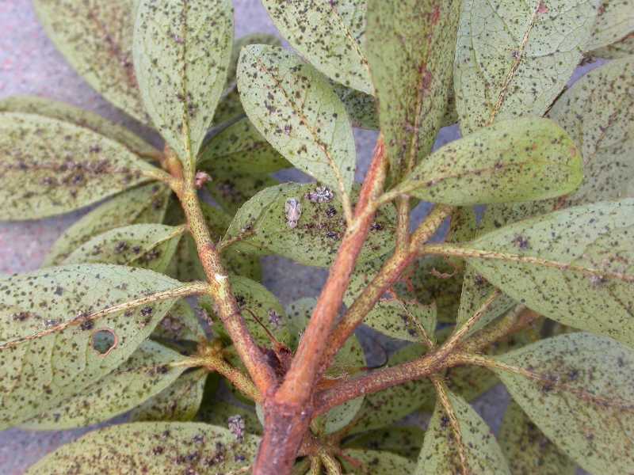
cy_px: 238
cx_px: 317
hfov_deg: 25.0
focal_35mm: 78
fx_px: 1429
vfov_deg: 18.9
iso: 100
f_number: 4
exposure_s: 1/70.2
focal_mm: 16.2
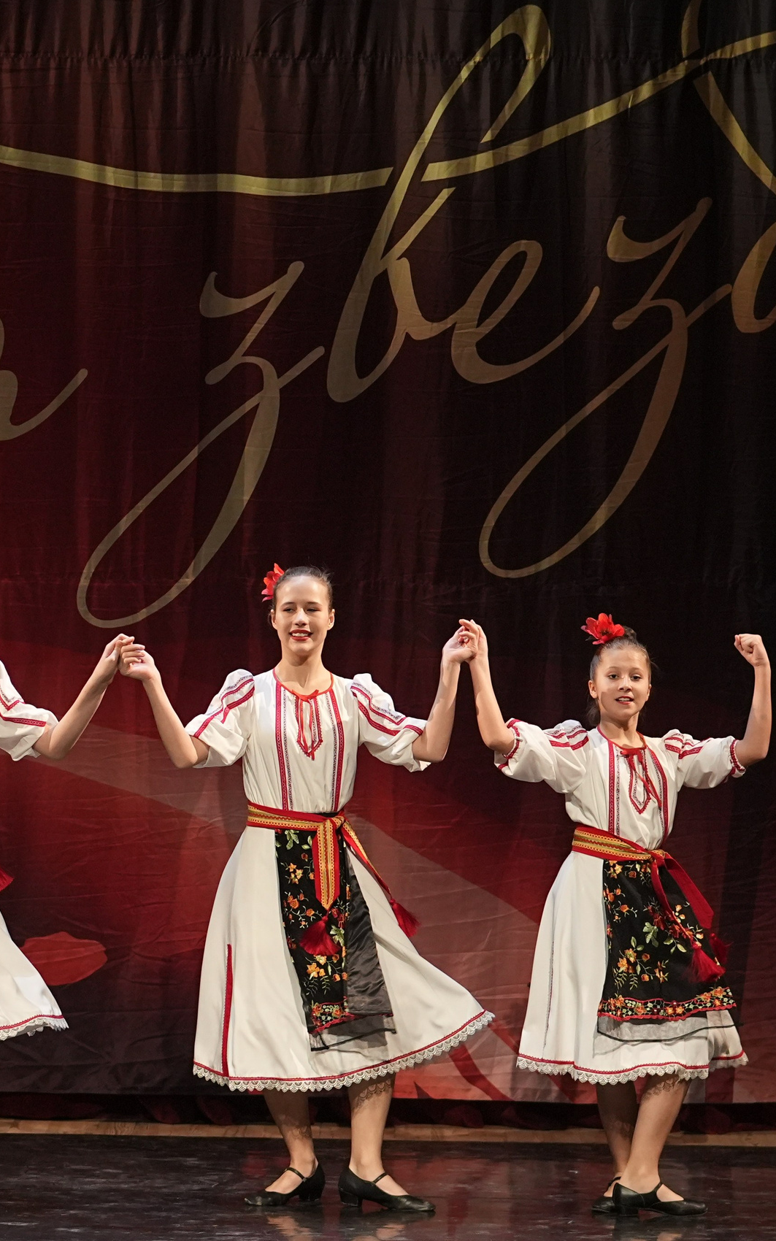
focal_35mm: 221
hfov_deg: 5.9
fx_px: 7476
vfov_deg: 9.5
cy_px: 621
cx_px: -104
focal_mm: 96
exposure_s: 1/400
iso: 2500
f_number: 2.8
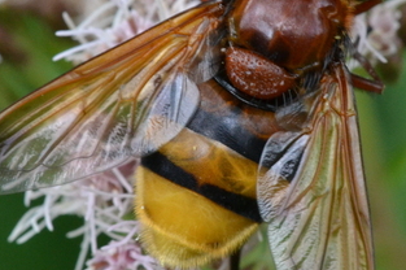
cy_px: 80
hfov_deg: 6.3
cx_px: 243
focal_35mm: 326
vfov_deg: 4.2
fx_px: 3676
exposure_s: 1/125
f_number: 14
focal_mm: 85
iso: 1600
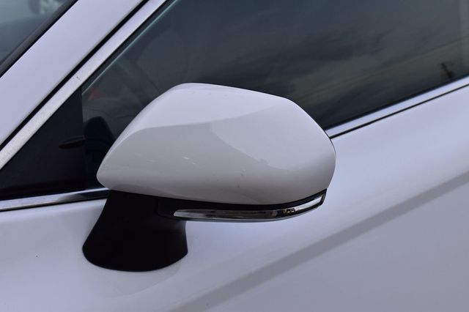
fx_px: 820
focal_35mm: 63
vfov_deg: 21.5
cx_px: 234
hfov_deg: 31.9
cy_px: 156
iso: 400
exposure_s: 1/200
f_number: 10
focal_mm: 42
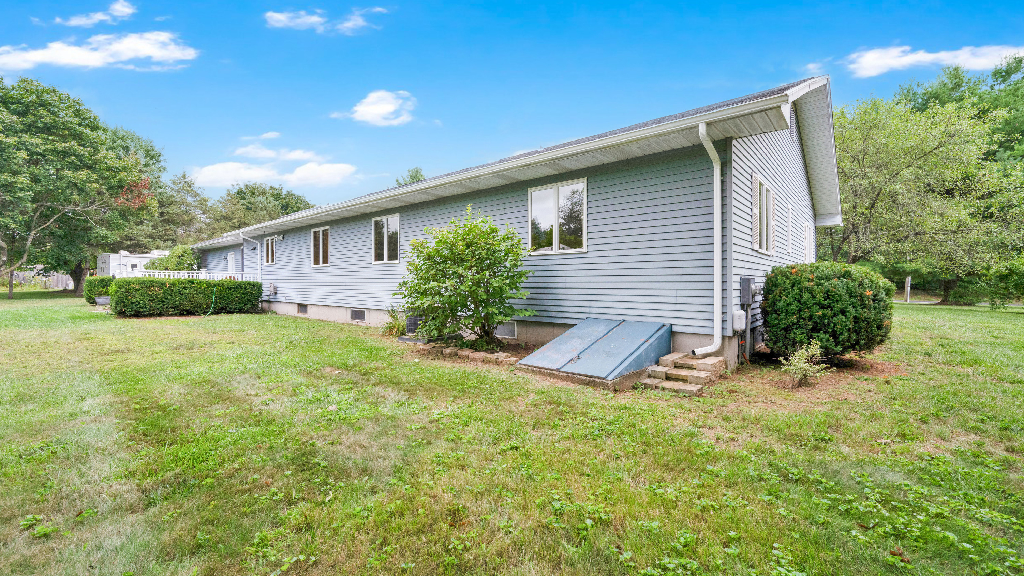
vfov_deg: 70.5
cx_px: 510
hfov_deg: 103.0
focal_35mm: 15
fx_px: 407
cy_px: 287
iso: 640
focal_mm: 14
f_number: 9
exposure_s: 1/500
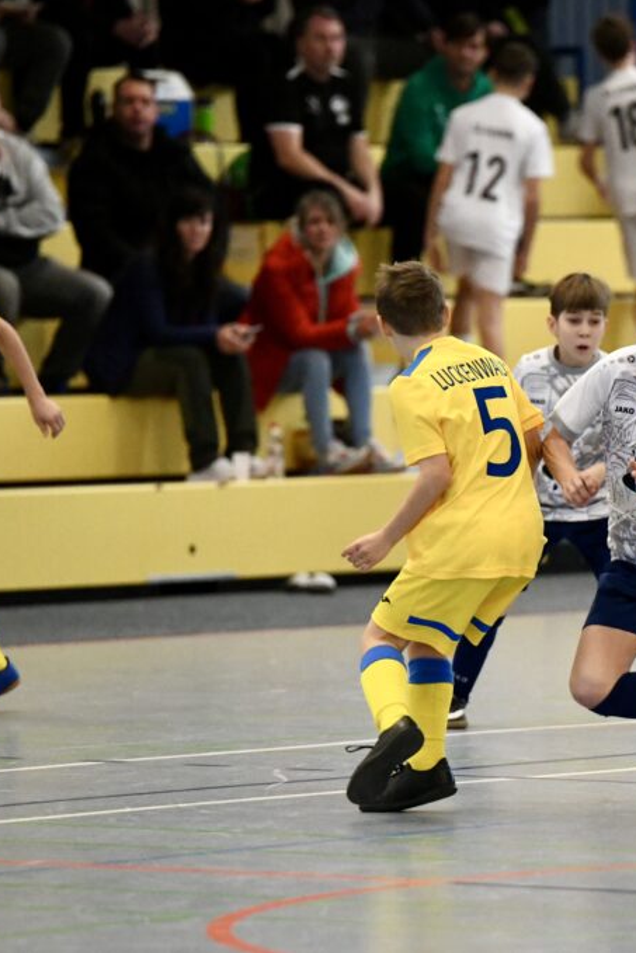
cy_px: 475
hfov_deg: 4.7
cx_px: 431
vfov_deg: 7.0
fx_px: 7786
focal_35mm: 294
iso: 8000
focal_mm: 195
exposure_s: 1/1600
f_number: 2.8
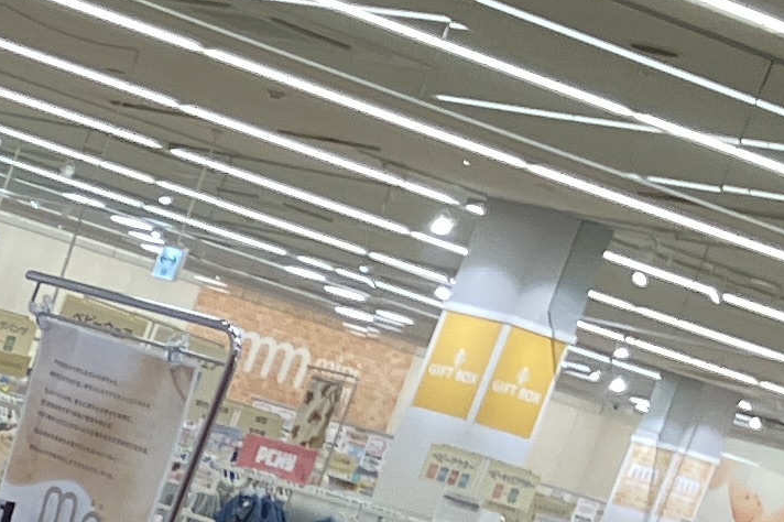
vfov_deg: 8.0
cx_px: -1132
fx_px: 3592
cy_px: 954
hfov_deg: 10.6
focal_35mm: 165
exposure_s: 1/120
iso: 64
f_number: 1.8
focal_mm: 3.99
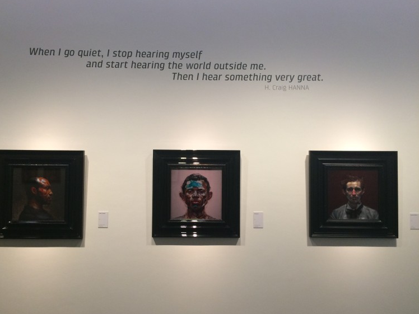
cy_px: 163
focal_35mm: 31
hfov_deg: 58.3
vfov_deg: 45.4
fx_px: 375
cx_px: 196
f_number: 2.2
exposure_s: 1/33
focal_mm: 4.15
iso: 80
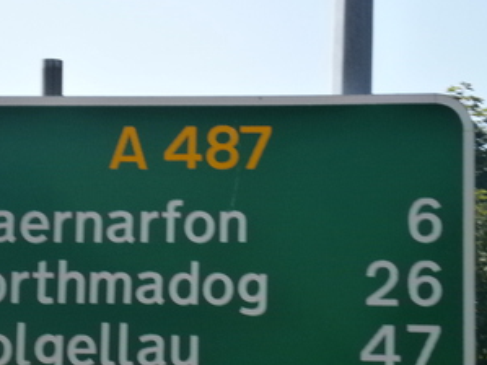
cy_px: 213
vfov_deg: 11.8
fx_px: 1758
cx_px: 187
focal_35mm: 125
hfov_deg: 15.8
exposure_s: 1/60
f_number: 12
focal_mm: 13
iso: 80
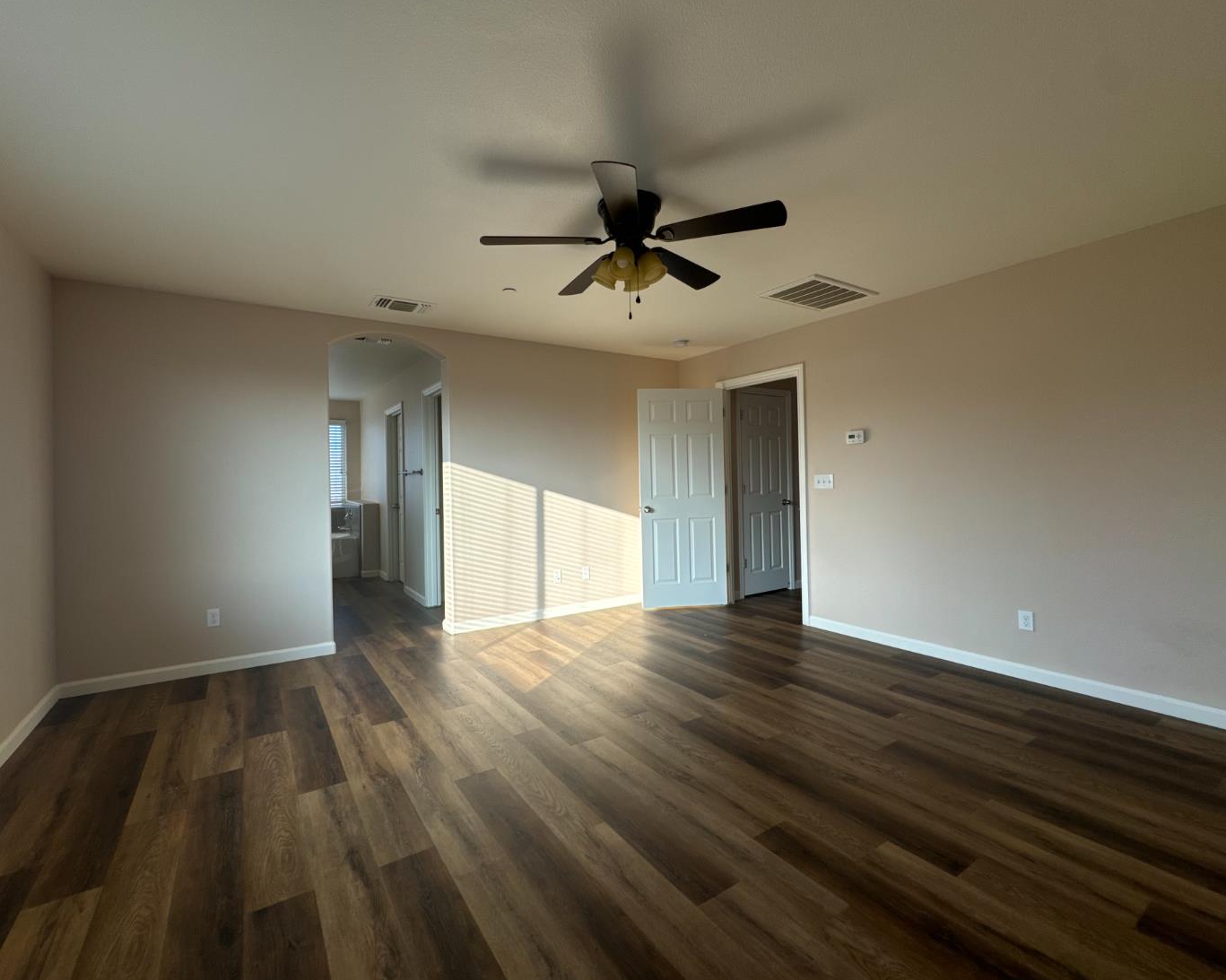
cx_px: 573
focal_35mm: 15
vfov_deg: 84.0
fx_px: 544
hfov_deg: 96.7
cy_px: 478
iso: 40
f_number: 2.2
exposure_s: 1/131
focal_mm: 2.22
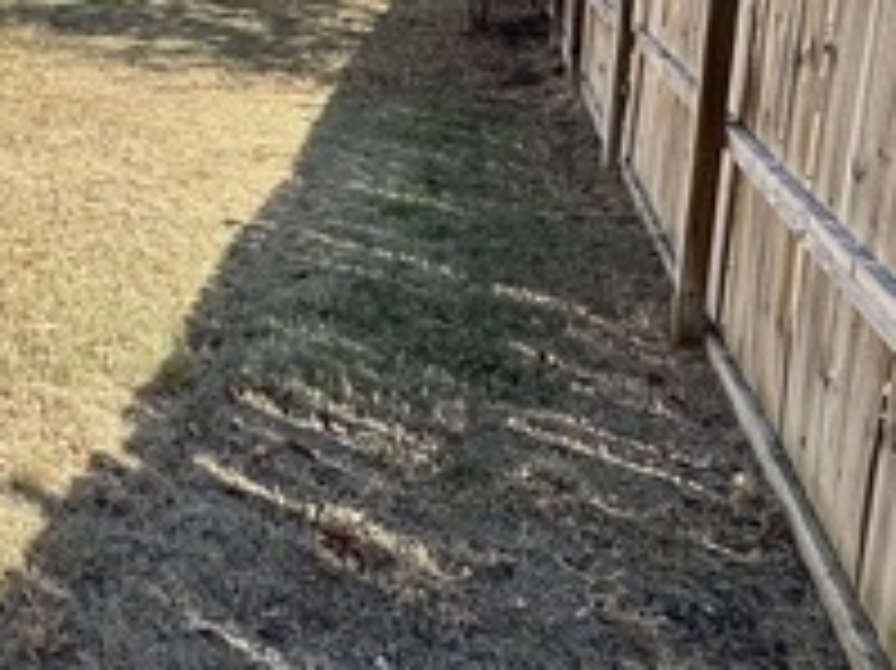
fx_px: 1164
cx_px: 59
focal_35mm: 45
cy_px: 63
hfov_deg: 38.6
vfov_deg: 30.7
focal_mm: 2.22
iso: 40
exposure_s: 1/343
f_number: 2.2
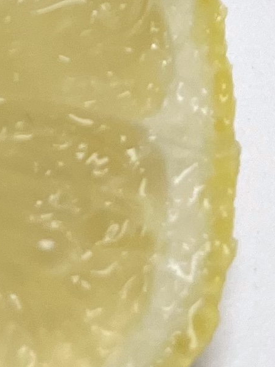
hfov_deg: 7.9
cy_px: -532
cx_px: -364
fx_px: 1854
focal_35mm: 175
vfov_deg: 9.9
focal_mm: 5.1
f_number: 1.6
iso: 80
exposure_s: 1/60
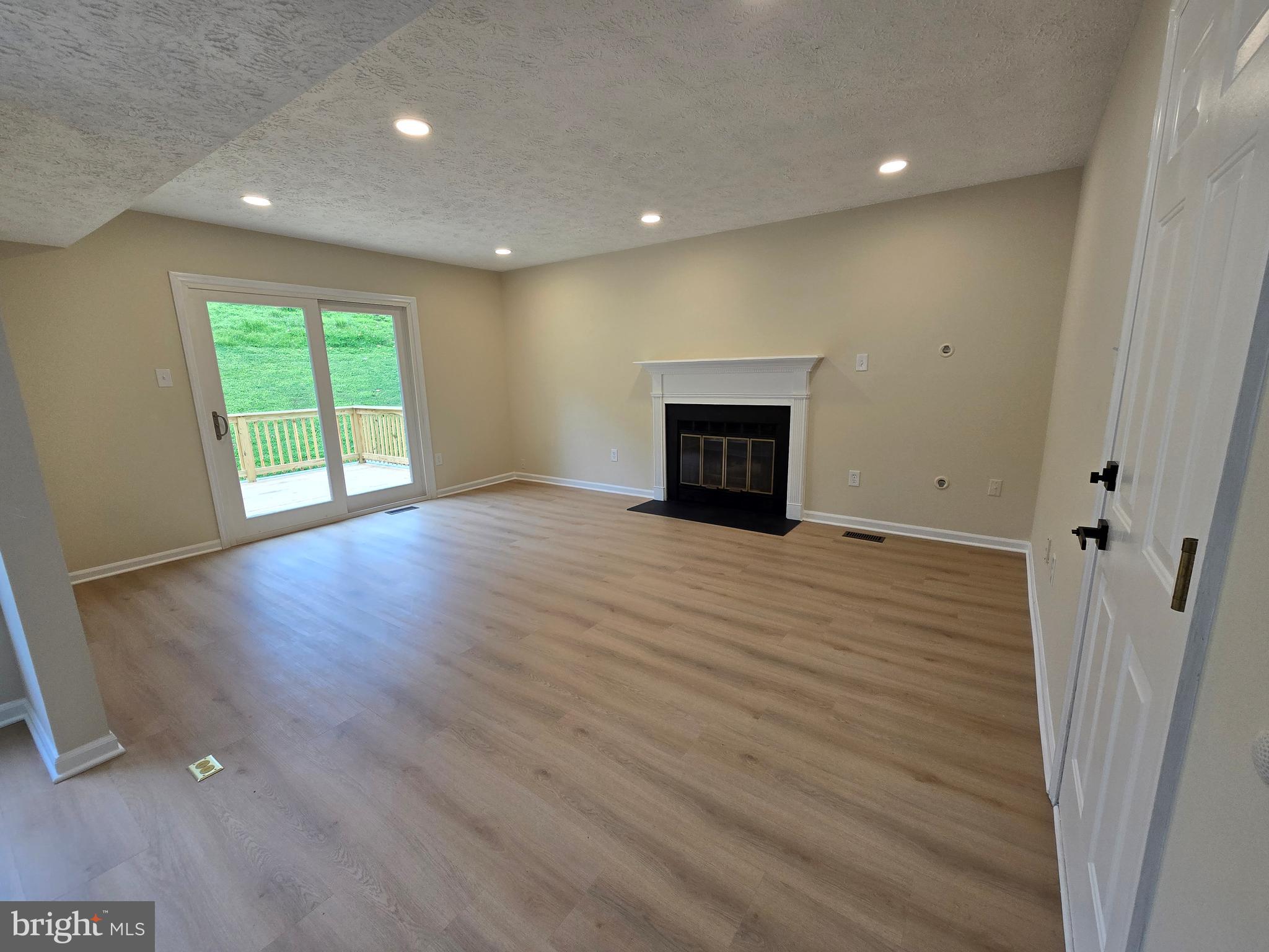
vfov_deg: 89.9
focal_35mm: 13
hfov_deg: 106.2
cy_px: 476
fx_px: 477
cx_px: 634
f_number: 2.2
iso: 80
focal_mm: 2.2
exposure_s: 1/120
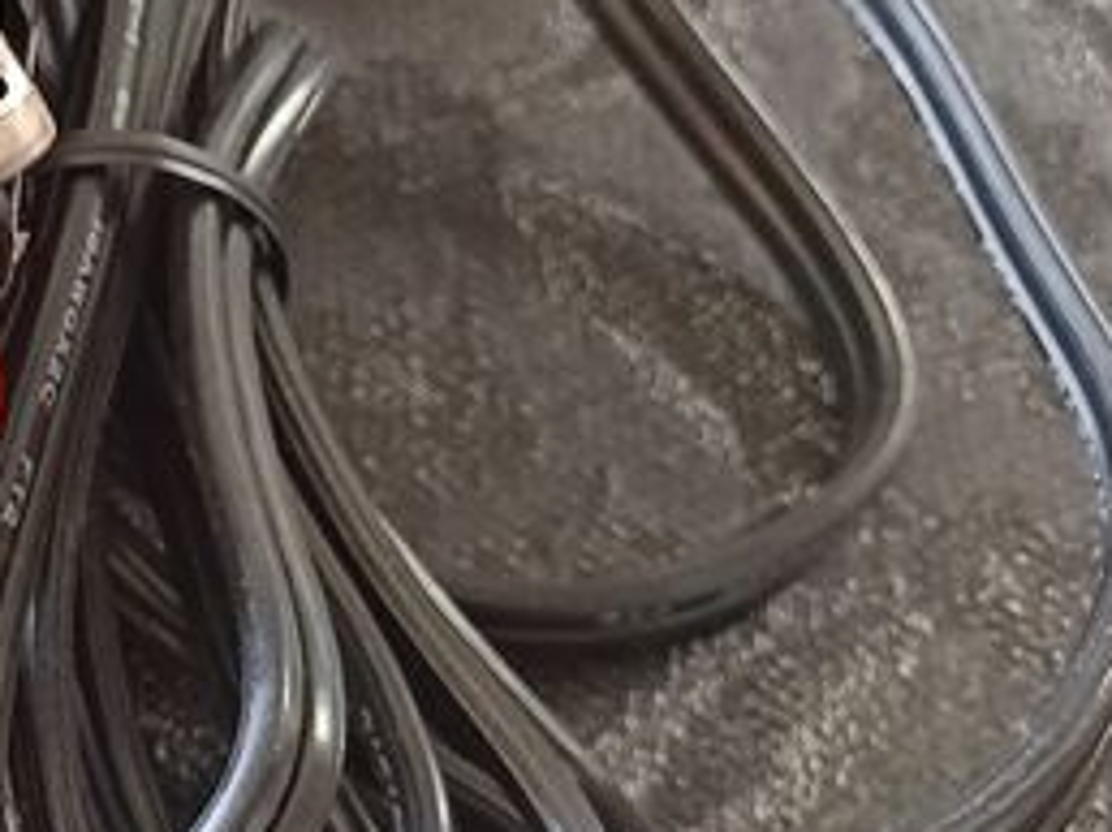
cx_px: -957
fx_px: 3113
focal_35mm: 97
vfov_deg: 15.2
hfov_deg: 16.5
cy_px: 228
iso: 640
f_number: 1.8
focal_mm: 4.65
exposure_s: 1/25
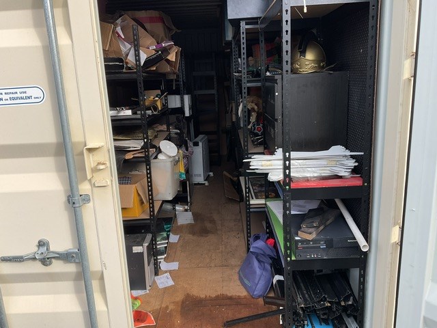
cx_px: 218
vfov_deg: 48.2
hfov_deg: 61.7
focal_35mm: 29
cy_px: 164
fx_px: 366
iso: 16
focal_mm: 3
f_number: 1.8
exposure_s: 1/412
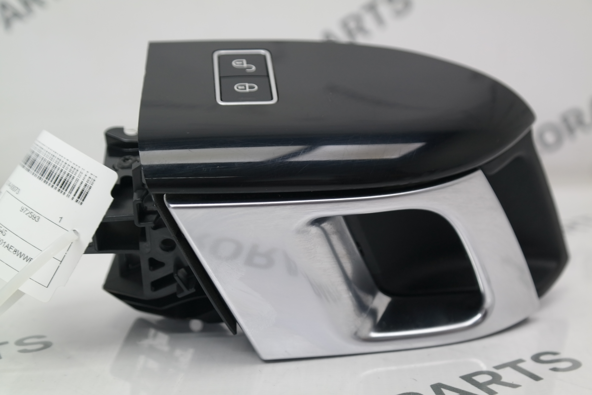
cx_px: 296
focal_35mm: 53
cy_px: 198
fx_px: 871
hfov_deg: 37.5
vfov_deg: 25.5
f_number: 4.5
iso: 400
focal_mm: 35
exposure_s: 1/60
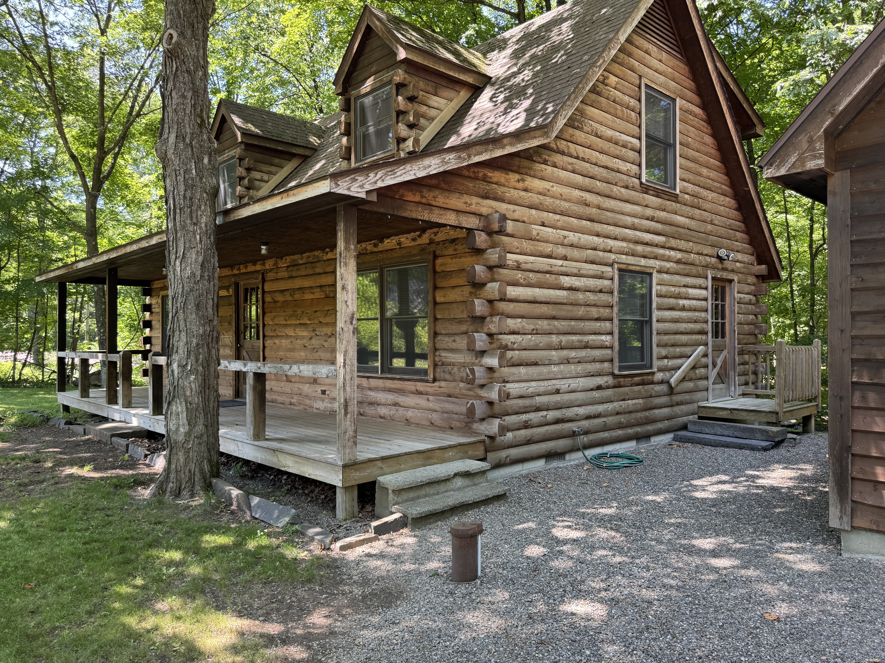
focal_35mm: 24
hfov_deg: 71.6
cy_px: 332
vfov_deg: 56.8
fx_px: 614
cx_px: 442
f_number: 1.78
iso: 80
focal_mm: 6.76
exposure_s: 1/121
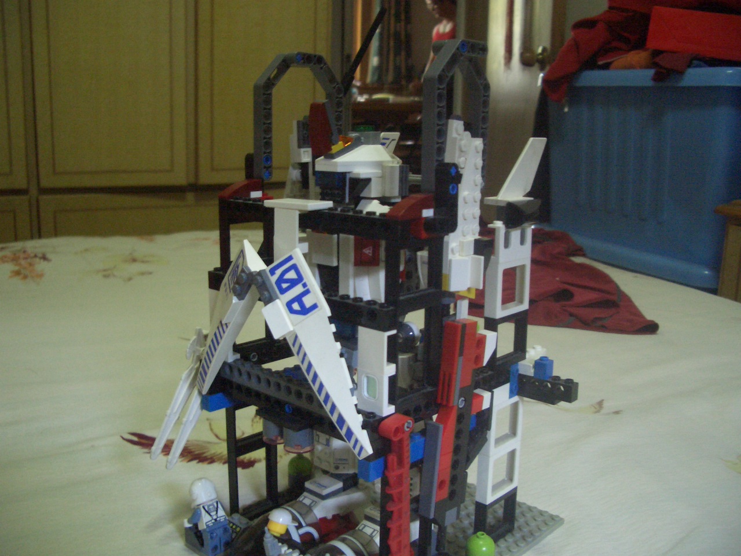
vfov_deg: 40.7
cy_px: 278
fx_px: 749
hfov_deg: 52.6
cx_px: 370
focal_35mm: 35
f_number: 2.6
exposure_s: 1/8
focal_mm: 5.8
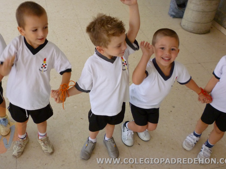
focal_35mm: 37
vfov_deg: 38.4
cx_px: 97
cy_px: 62
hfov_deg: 50.0
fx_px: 242
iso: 320
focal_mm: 5.2
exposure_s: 1/125
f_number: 3.3
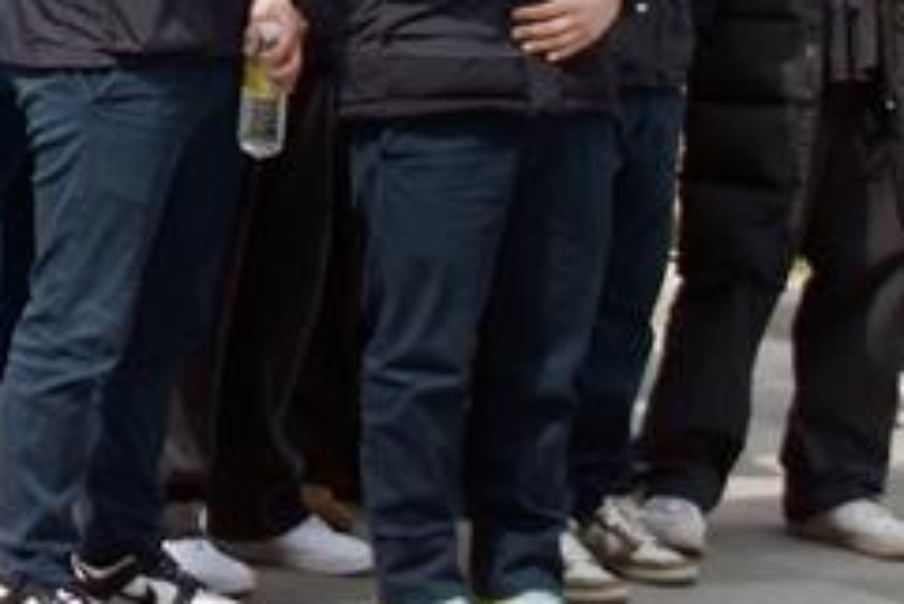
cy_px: -553
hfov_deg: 12.4
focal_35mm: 153
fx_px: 3844
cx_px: -634
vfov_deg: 8.6
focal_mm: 24
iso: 160
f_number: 6.3
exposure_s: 1/800
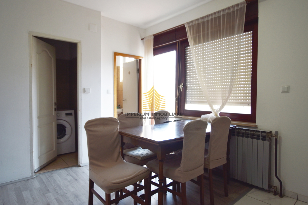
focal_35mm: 20
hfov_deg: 85.4
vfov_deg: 63.2
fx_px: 167
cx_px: 154
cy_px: 102
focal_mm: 13
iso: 100
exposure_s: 1/50
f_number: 4.8
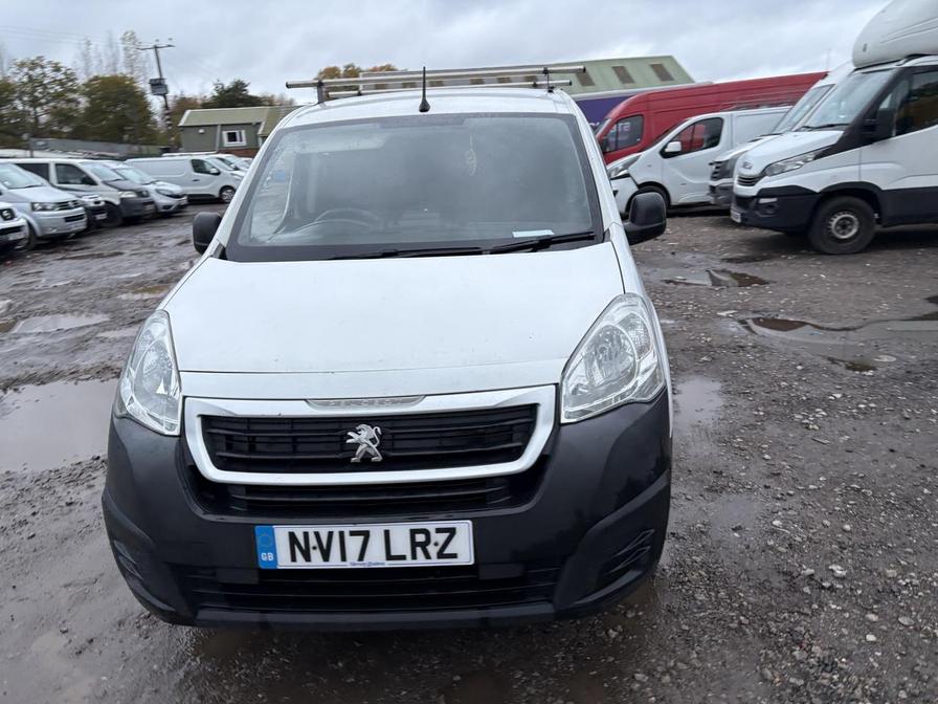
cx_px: 469
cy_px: 352
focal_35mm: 26
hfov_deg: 67.3
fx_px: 705
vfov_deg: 53.1
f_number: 1.6
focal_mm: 5.96
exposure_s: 1/60
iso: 125
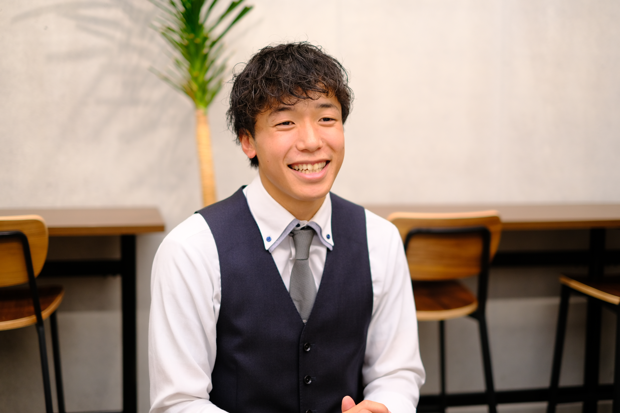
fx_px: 913
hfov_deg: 37.5
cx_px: 310
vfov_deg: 25.5
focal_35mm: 53
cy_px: 206
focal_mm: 35
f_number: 1.6
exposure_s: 1/160
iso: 320
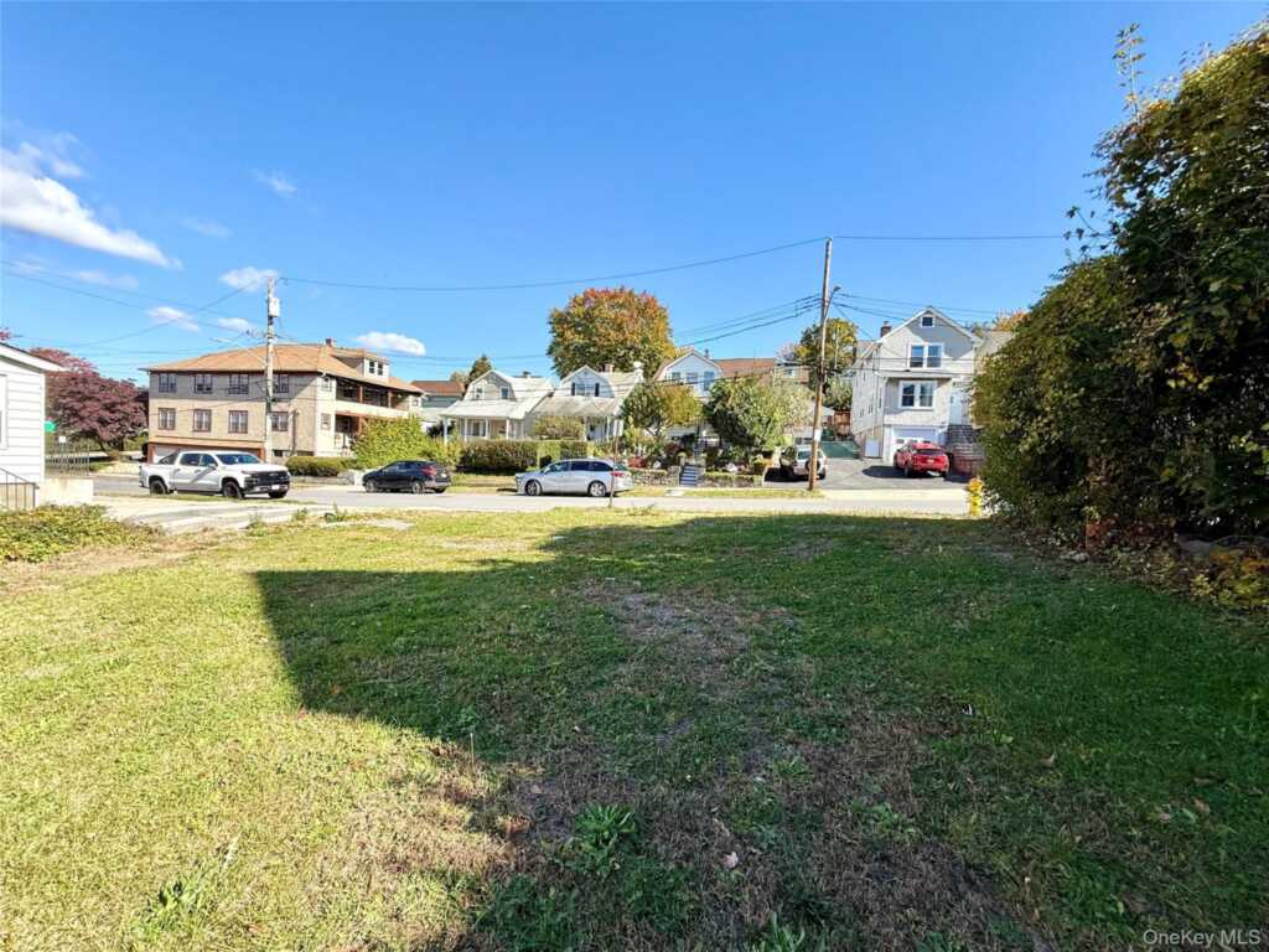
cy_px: 476
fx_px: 513
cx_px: 634
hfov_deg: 102.1
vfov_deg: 85.7
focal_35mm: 14
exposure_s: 1/717
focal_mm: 2.22
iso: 50
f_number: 2.2
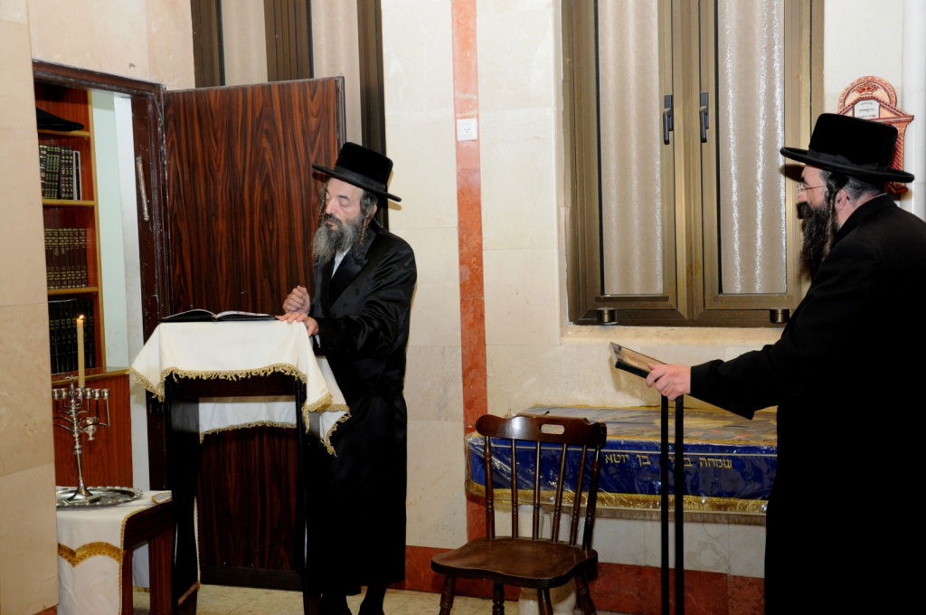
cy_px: 308
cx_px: 463
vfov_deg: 29.8
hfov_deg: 43.7
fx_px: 1156
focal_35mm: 45
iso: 800
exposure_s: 1/60
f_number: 5.6
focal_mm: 30
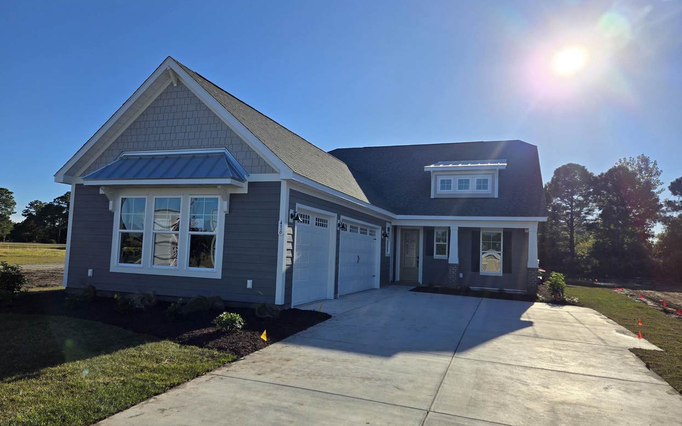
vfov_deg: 49.3
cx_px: 333
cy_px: 213
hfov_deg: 72.5
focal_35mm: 25
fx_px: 465
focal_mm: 5.4
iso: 25
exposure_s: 1/4273
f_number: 1.8
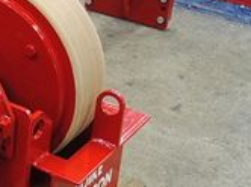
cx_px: -80
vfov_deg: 12.8
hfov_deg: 16.2
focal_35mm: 115
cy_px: 54
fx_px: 833
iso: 320
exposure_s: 1/30
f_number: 4
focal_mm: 22
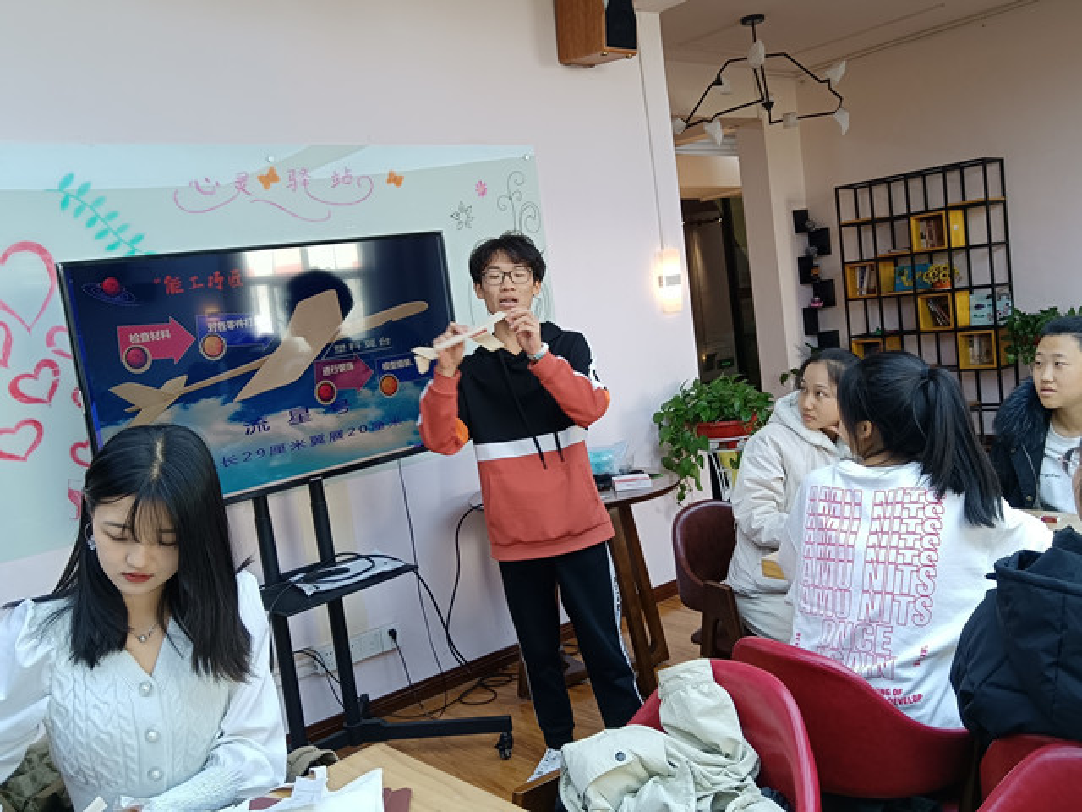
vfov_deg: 45.4
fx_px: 969
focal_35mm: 31
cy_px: 406
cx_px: 541
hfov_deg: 58.4
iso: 185
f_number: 1.9
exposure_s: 1/50
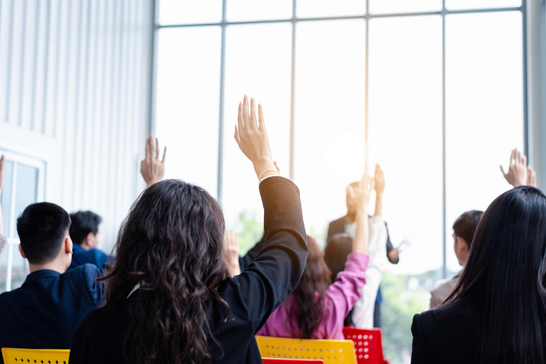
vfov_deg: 24.6
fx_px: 834
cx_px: 273
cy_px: 182
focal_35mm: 55
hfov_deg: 36.2
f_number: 2.5
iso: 100
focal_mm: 55
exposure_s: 1/320
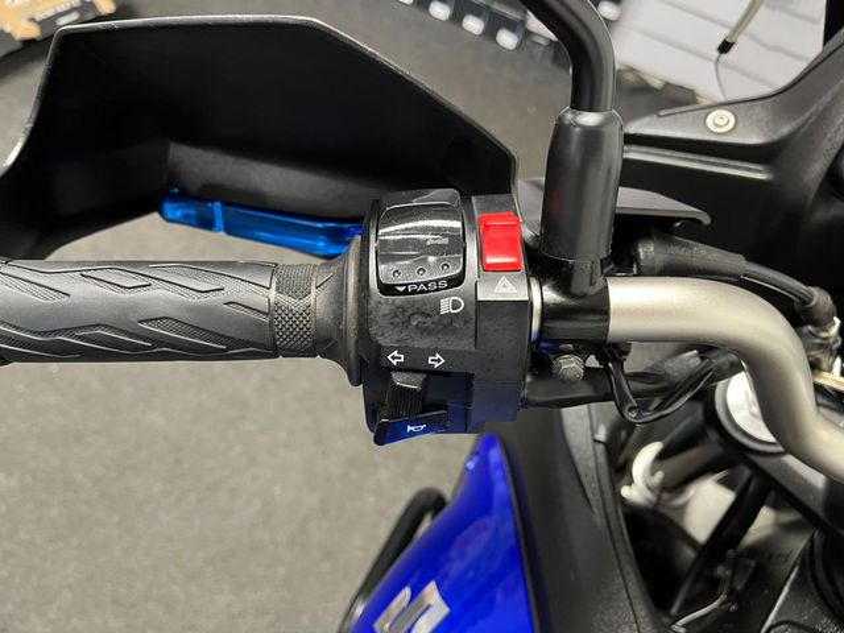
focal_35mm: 26
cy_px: 316
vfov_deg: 53.1
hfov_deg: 67.3
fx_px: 634
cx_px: 422
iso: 400
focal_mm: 5.1
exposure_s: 1/33
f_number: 1.6
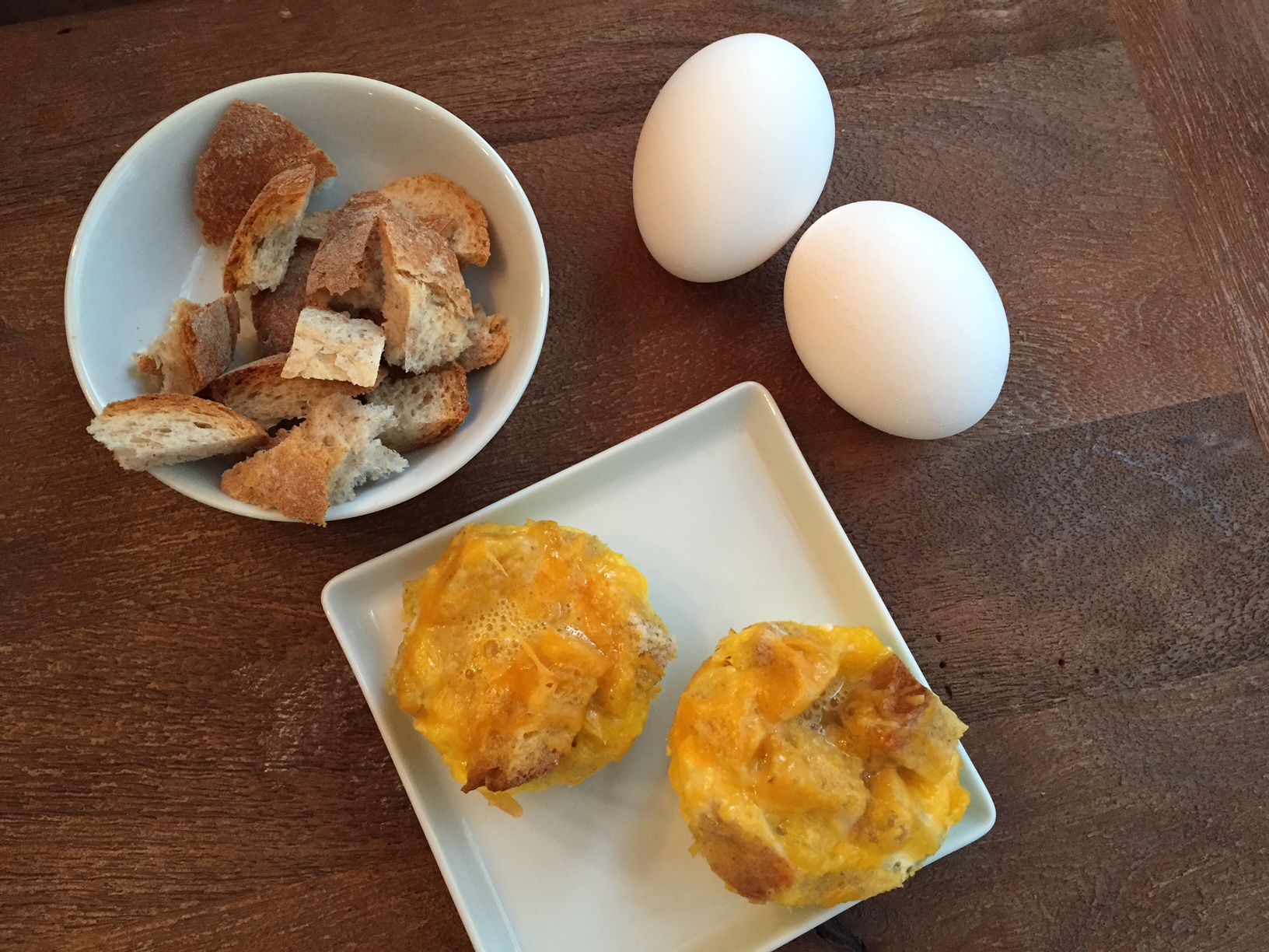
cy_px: 476
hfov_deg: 61.7
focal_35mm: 29
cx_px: 634
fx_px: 1063
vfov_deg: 48.2
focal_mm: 4.15
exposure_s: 1/30
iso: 160
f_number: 2.2
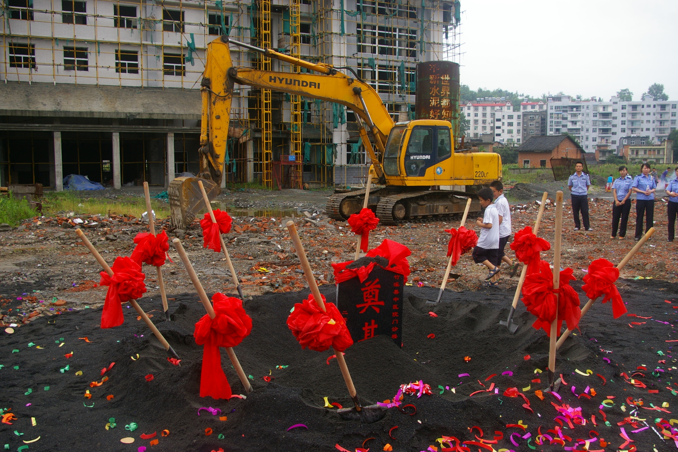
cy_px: 226
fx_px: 650
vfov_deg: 38.4
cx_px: 339
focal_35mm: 34
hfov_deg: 55.1
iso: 200
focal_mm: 23
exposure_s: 1/180
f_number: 6.7
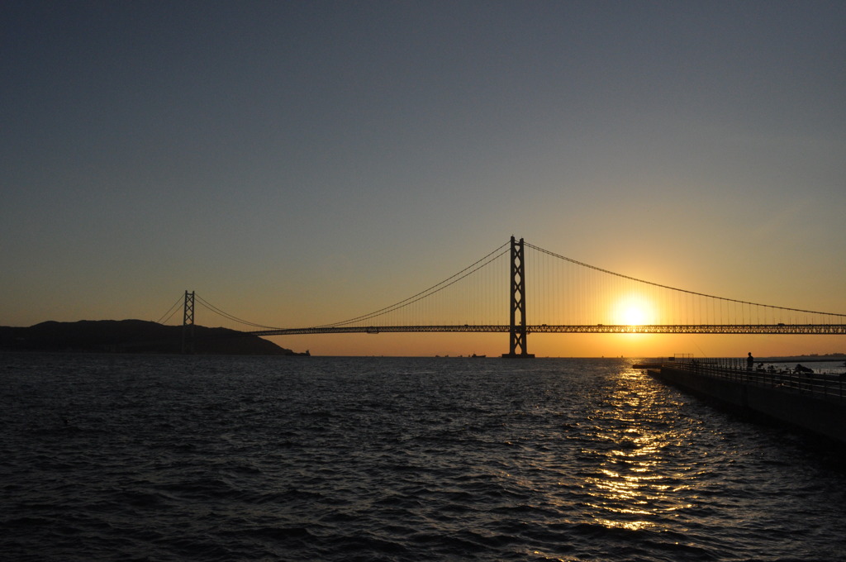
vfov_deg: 47.8
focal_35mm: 27
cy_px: 281
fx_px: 634
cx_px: 423
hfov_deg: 67.4
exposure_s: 1/4000
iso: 640
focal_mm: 18
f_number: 11
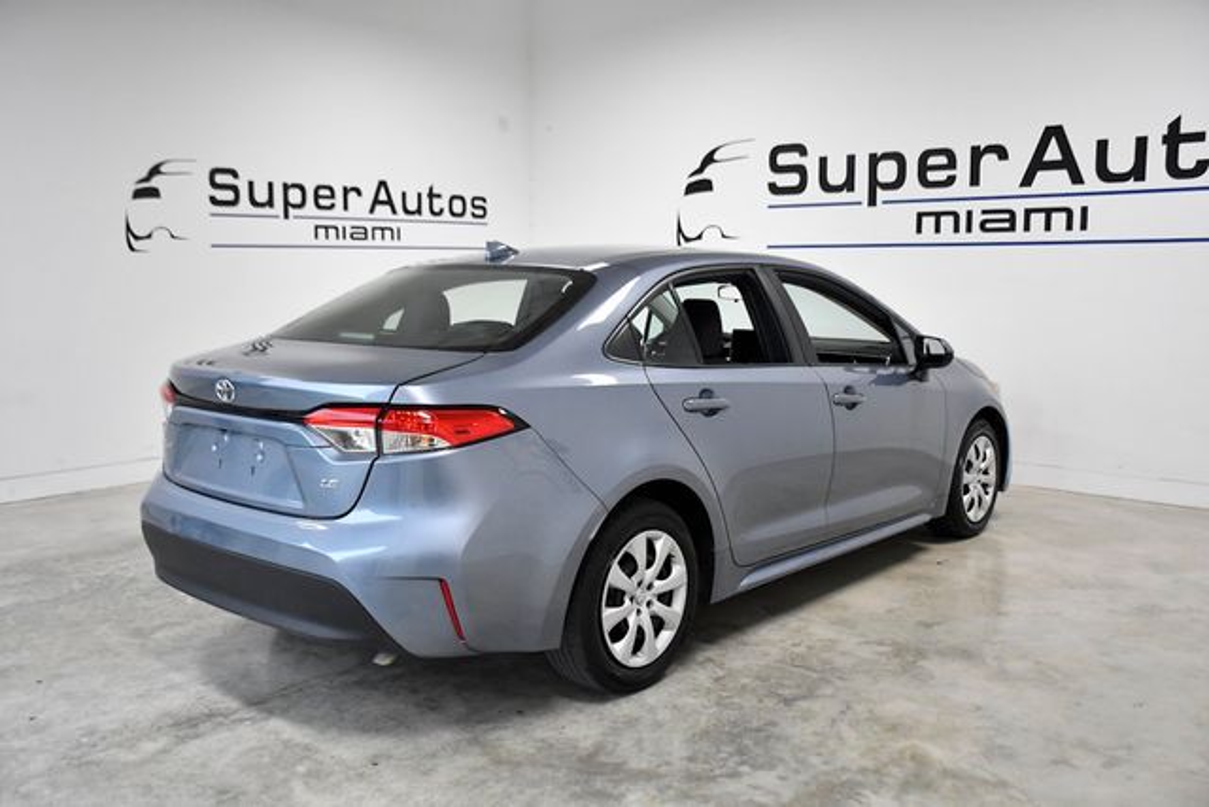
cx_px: 604
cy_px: 404
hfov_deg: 57.2
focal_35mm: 33
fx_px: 1108
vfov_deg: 40.0
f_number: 3.5
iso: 2500
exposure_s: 1/1000
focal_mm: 22
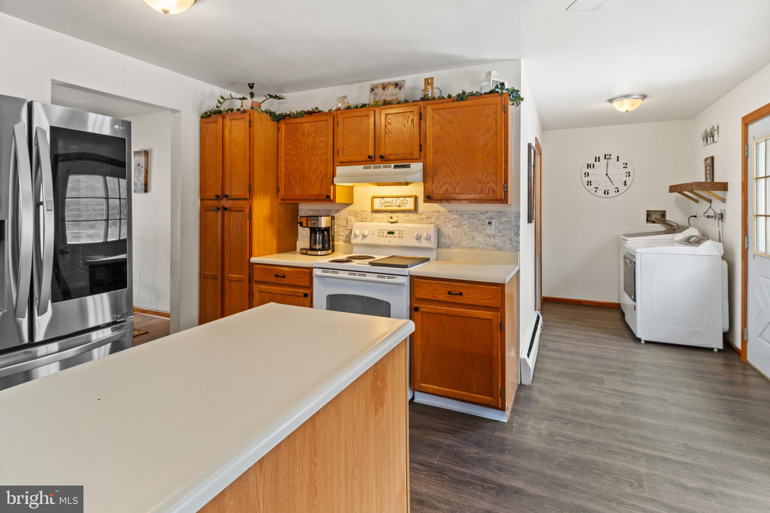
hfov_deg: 95.0
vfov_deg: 72.0
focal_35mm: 16
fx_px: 353
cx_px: 385
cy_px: 256
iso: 400
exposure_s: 1/3
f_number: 8
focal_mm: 11
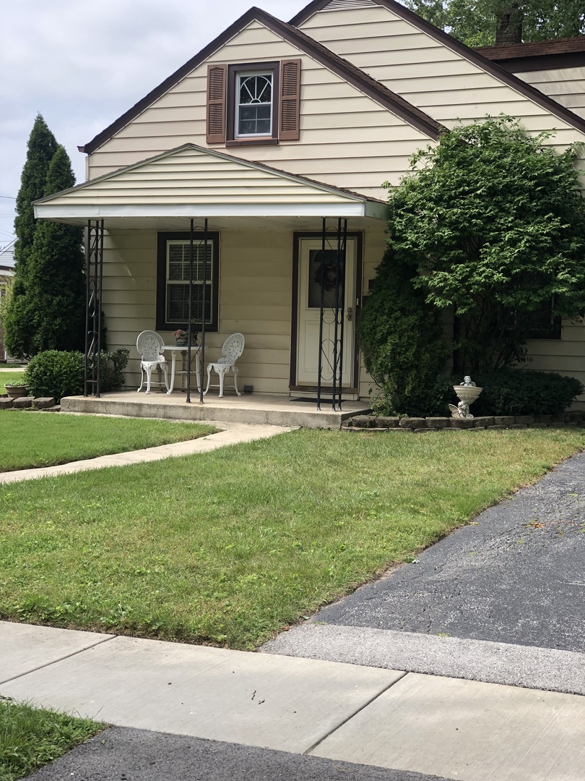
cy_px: 390
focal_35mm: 57
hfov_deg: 25.7
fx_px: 1284
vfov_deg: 33.8
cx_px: 292
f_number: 2.8
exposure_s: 1/405
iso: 20
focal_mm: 6.6
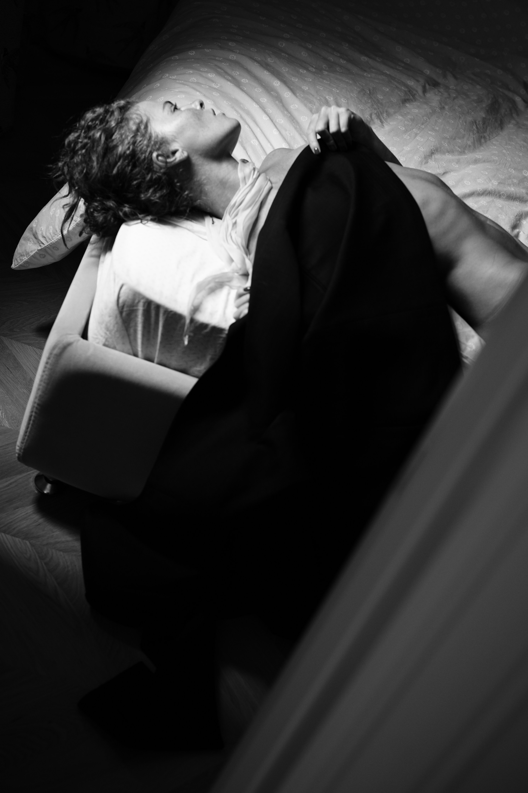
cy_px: 396
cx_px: 264
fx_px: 1100
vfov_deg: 39.6
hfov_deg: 27.0
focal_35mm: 50
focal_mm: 50
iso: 800
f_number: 2.8
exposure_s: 1/100
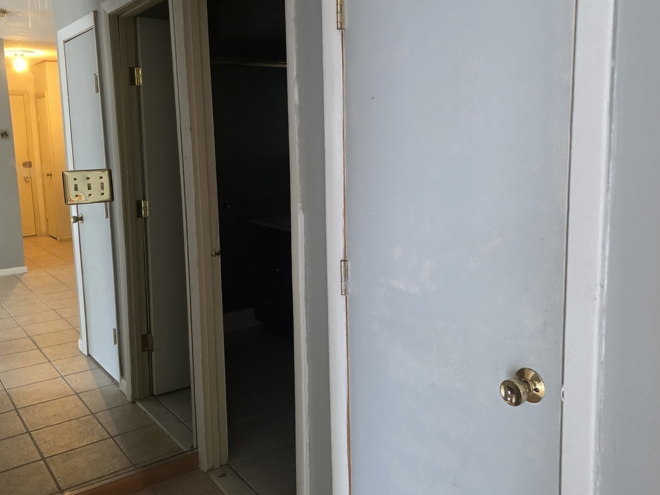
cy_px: 221
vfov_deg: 45.4
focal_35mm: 31
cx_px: 289
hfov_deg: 58.2
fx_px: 591
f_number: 1.7
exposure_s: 1/120
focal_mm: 6.25
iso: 800
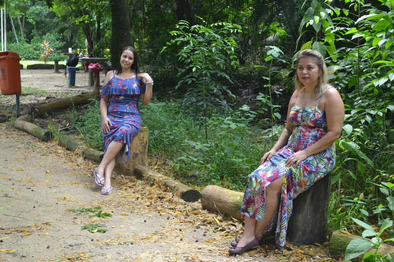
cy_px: 131
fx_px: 575
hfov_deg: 37.9
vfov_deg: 25.8
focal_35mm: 52
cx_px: 197
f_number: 5.6
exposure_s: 1/125
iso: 360
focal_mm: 35
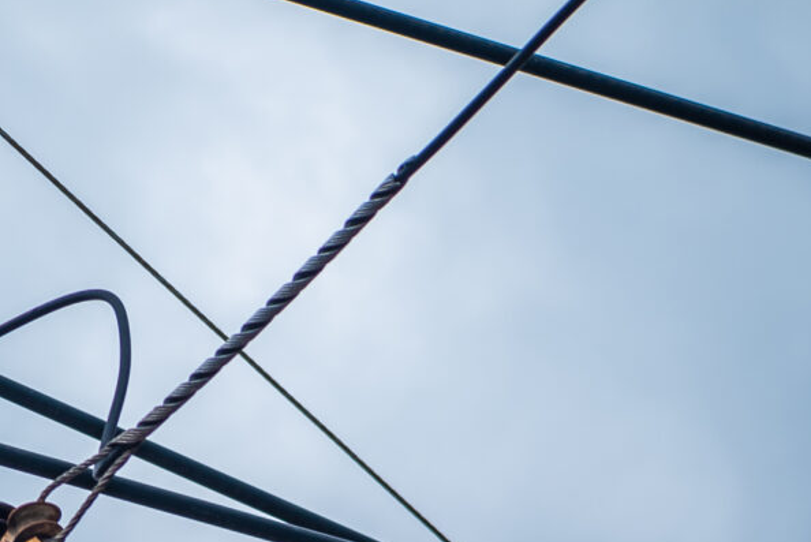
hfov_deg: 4.0
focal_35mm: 517
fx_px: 11655
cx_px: -655
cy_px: -270
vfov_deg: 2.7
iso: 100
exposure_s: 1/500
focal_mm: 120
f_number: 5
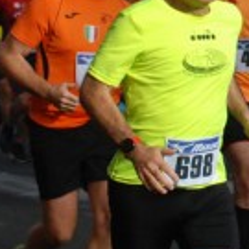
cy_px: 21
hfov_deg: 7.8
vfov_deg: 8.1
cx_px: 452
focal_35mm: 216
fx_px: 1758
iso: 1000
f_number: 6.3
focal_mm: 38
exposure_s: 1/1600
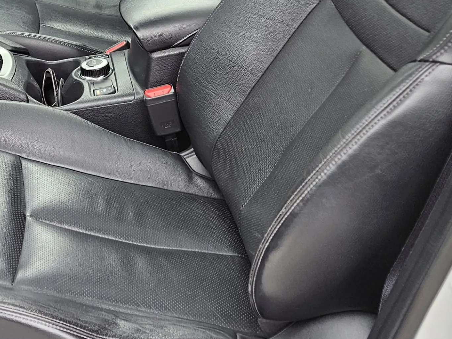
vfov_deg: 22.1
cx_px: 21
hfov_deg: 28.3
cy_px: 35
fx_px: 849
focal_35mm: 65
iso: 125
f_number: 1.8
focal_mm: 5.4
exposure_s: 1/180
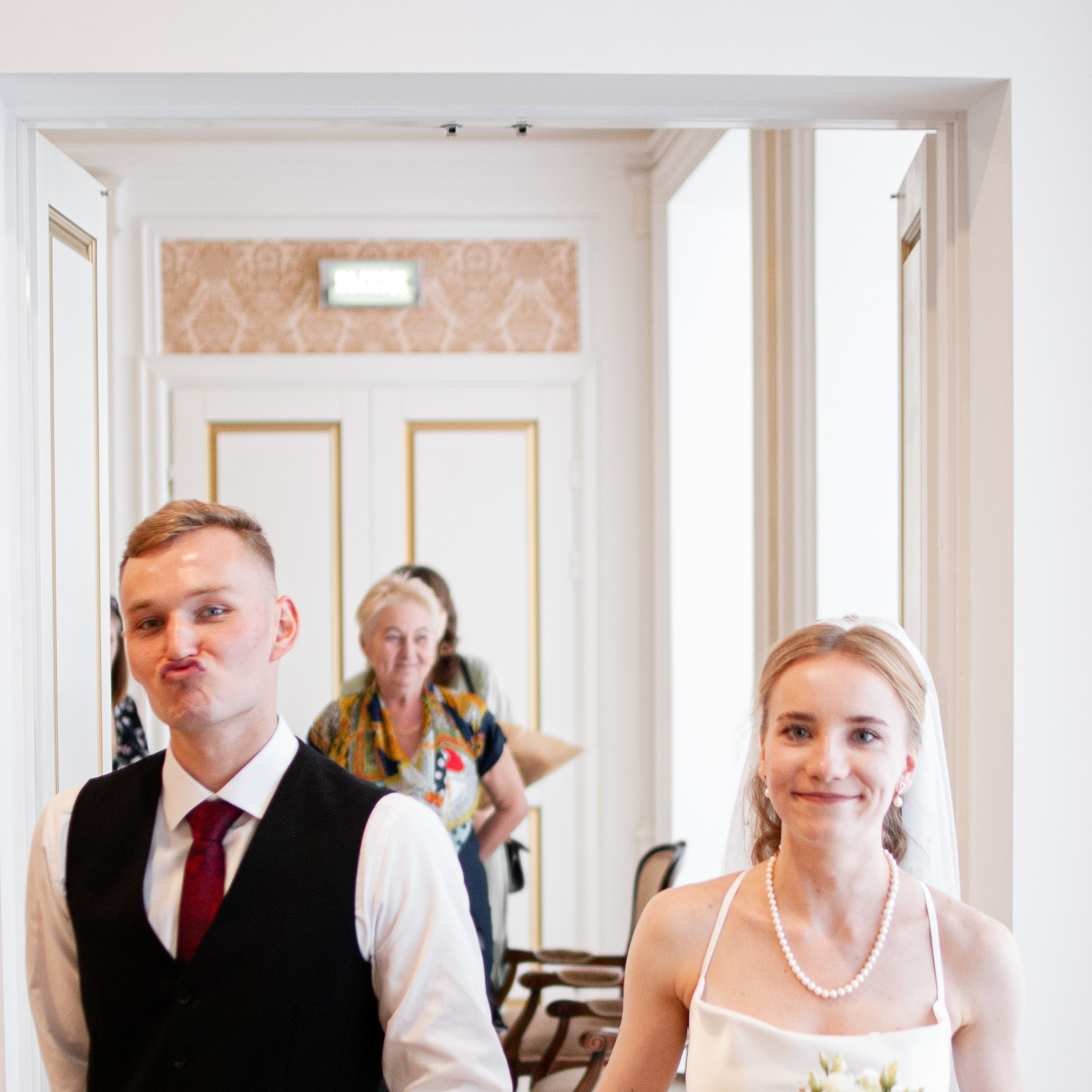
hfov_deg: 21.4
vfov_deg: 21.3
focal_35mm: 81
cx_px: 512
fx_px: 2883
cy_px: 828
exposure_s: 1/100
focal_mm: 35
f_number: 1.8
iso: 320
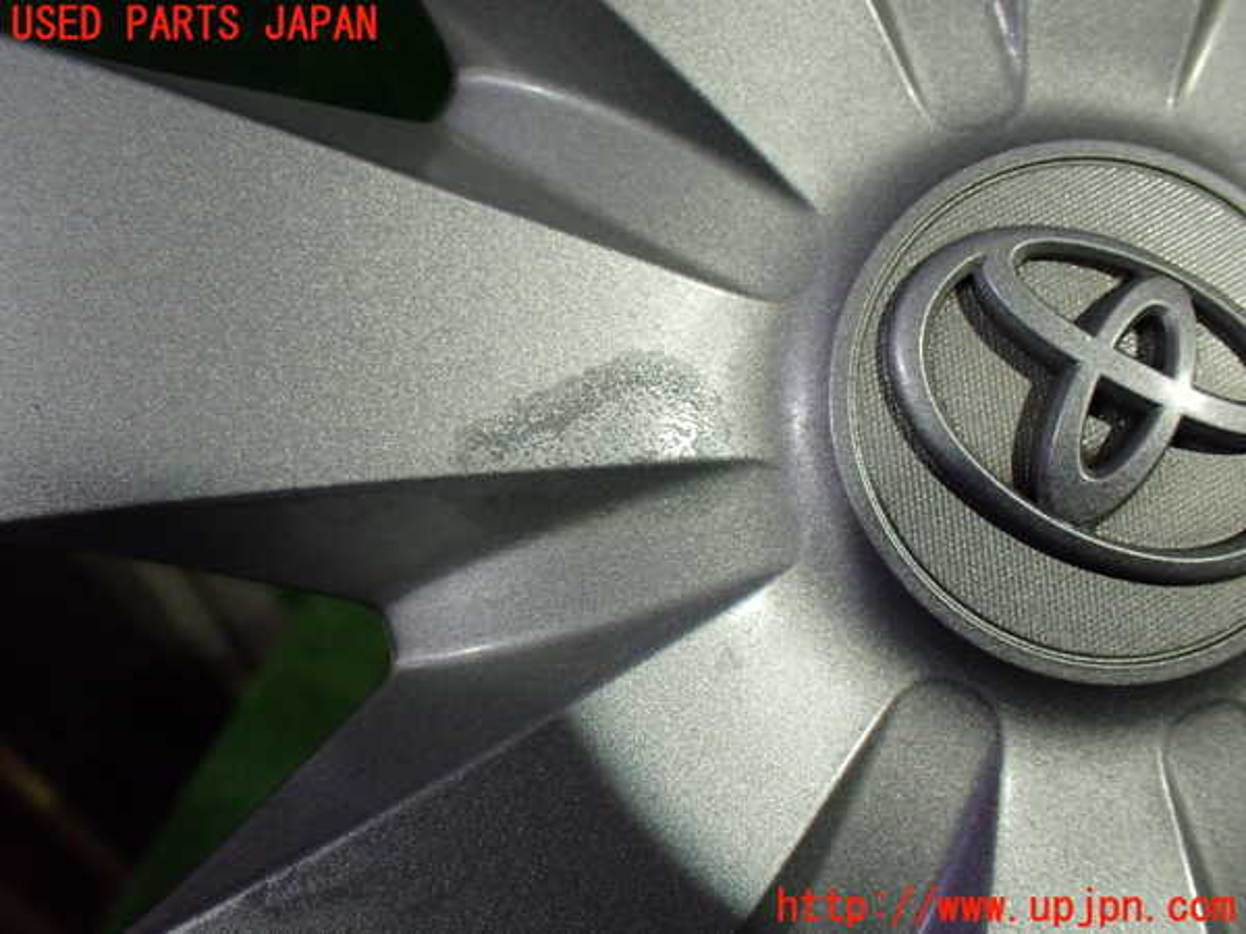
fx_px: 1080
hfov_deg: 60.0
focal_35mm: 30
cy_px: 467
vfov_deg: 46.8
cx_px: 623
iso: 500
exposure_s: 1/125
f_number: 2.3
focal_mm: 5.4
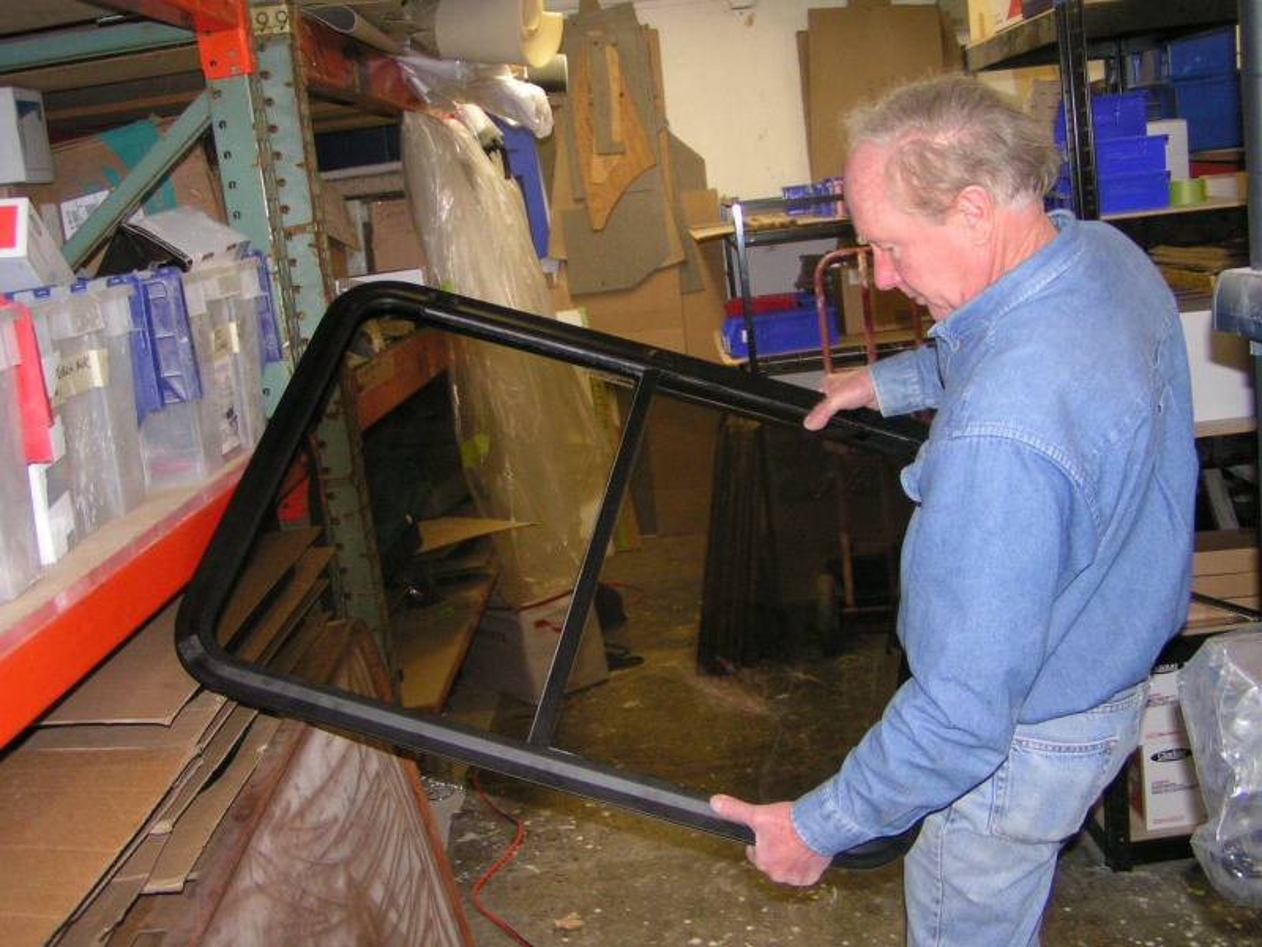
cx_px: 631
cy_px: 474
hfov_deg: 49.0
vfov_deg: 37.7
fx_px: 1385
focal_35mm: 38
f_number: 2.8
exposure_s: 1/40
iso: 200
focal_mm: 5.8
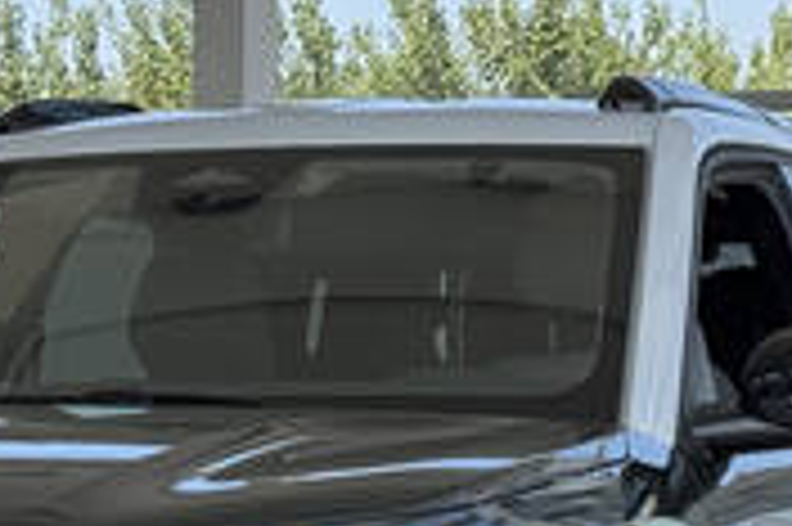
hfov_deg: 11.7
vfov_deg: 7.7
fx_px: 3868
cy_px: 668
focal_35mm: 176
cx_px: 180
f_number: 1.78
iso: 80
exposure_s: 1/510
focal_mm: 6.76
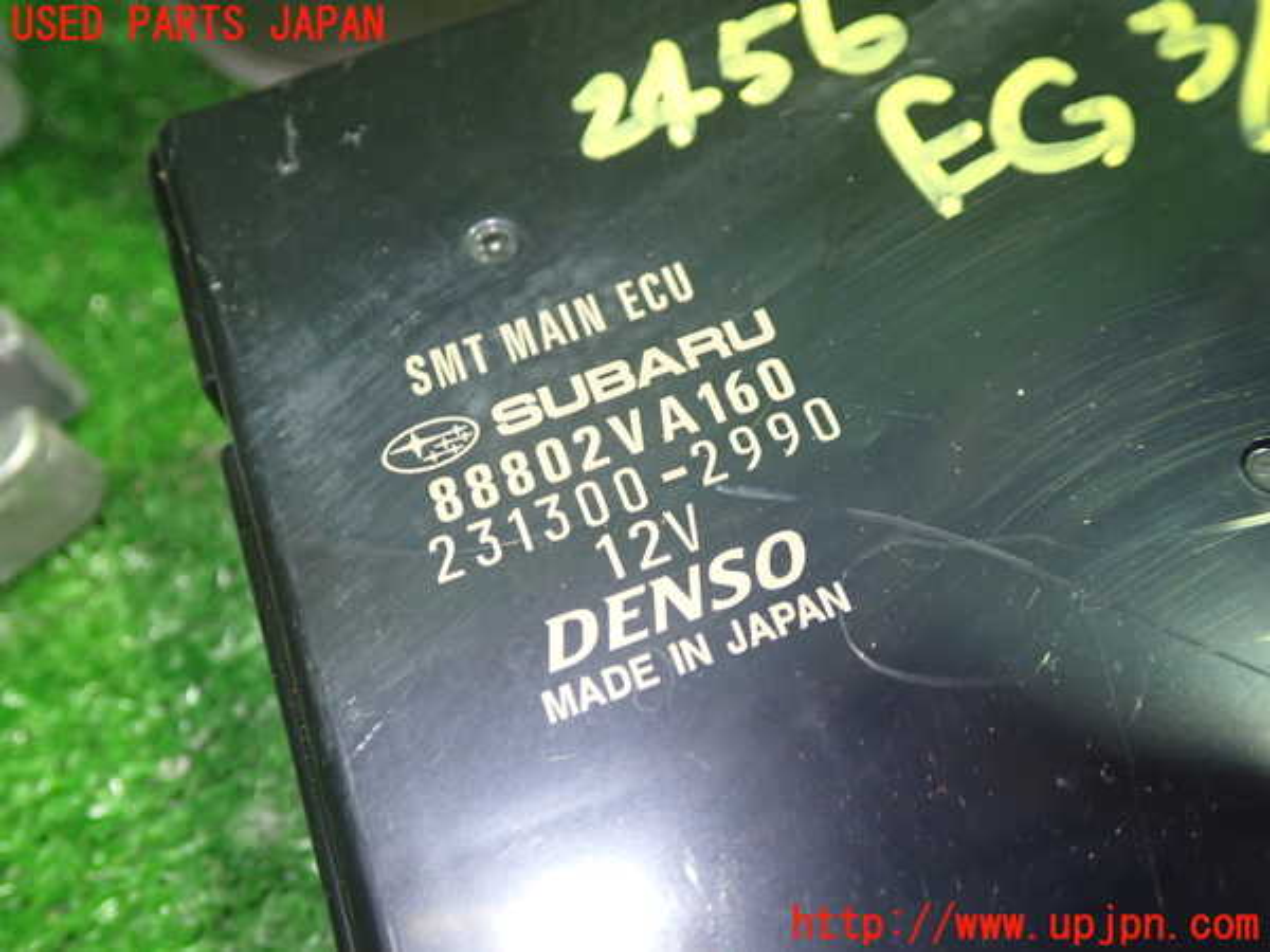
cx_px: 635
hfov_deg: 51.4
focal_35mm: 36
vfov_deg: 39.7
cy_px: 476
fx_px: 1321
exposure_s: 1/40
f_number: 2.5
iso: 400
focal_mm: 6.37
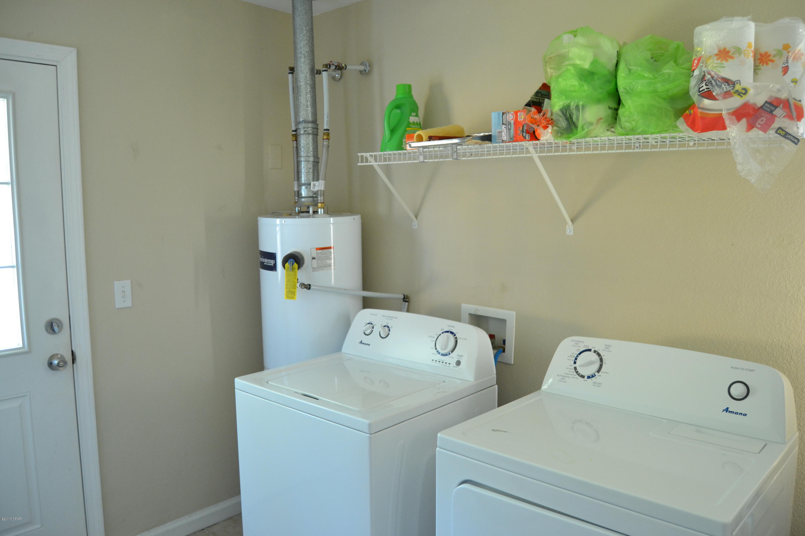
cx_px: 402
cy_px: 268
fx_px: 604
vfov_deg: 47.9
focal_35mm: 27
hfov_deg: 67.4
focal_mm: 18
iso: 1250
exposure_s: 1/60
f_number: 3.5
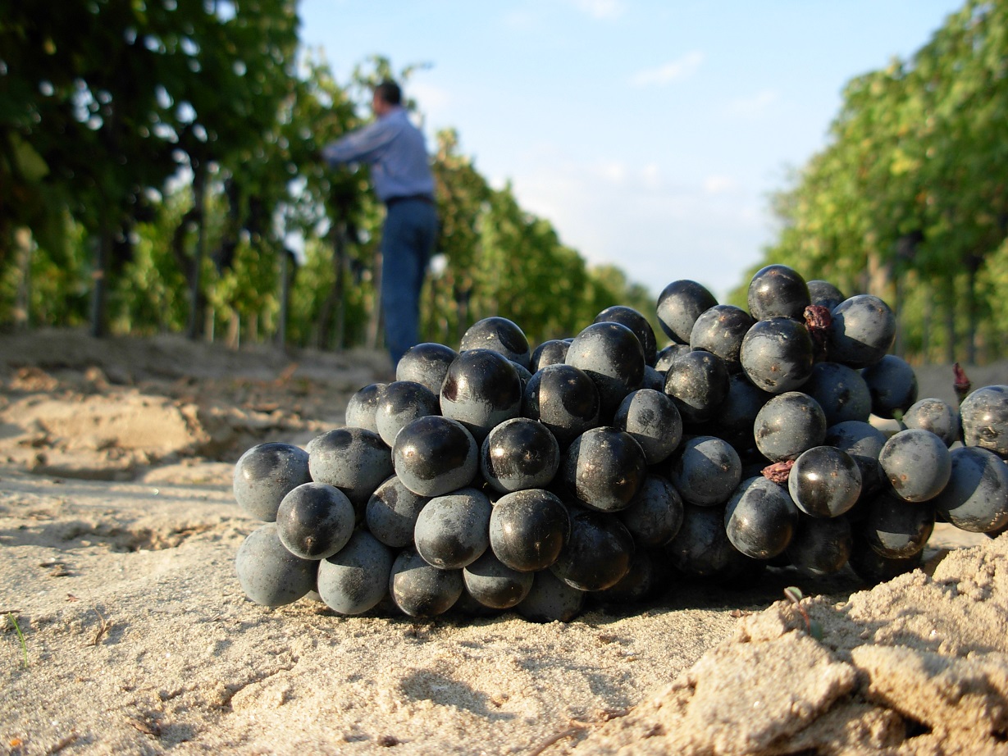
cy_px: 378
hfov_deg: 49.0
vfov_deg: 37.7
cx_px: 504
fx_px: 1107
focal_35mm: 38
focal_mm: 6.3
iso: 79
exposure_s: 1/296
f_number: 2.9
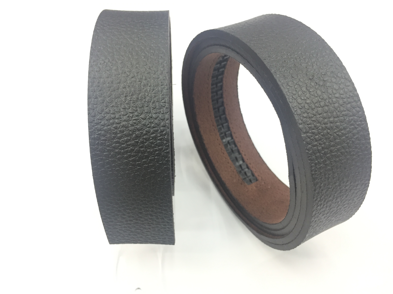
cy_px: 147
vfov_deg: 48.2
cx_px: 196
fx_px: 329
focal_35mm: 29
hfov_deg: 61.7
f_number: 2.2
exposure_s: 1/33
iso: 100
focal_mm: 4.15
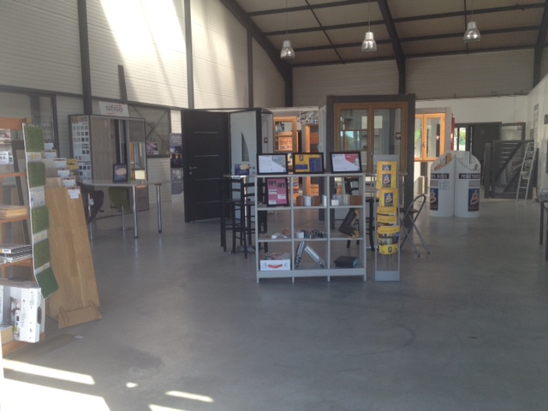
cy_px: 206
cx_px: 274
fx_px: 554
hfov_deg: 52.6
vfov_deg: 40.7
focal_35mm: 35
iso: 50
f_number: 2.4
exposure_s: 1/150
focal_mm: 4.28
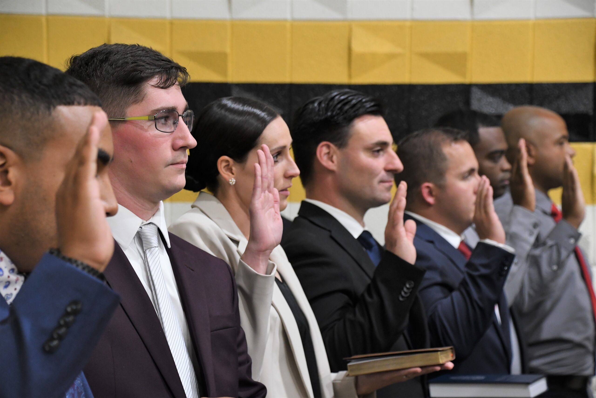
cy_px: 199
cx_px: 298
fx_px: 1862
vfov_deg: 12.2
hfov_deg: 18.2
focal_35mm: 112
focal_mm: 75
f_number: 5
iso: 2000
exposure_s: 1/125
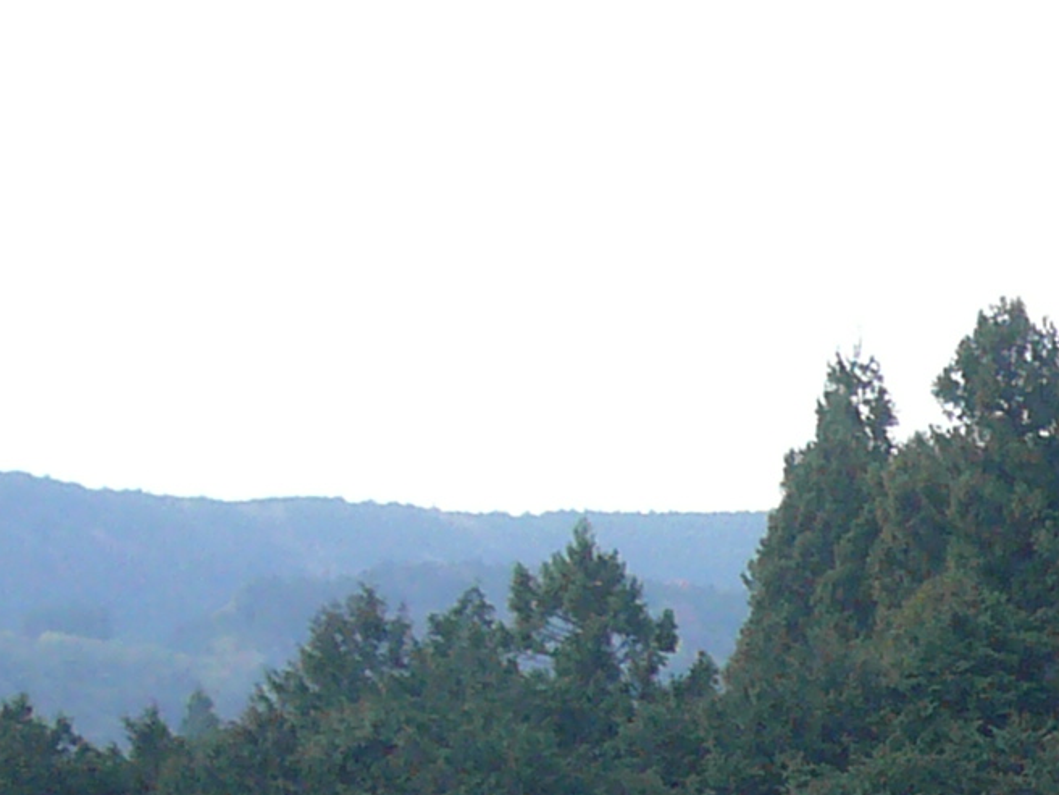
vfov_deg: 9.0
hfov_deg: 11.9
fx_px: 4895
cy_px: 1323
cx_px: 1517
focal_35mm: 160
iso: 100
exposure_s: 1/500
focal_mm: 5.4
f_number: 3
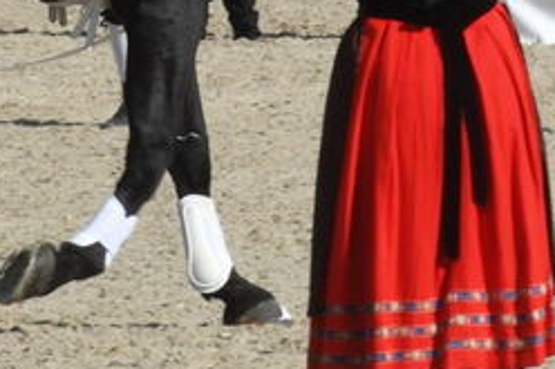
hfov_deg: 1.7
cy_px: -405
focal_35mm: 1198
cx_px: 148
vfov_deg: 1.1
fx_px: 18463
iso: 500
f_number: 25
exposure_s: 1/250
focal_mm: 165
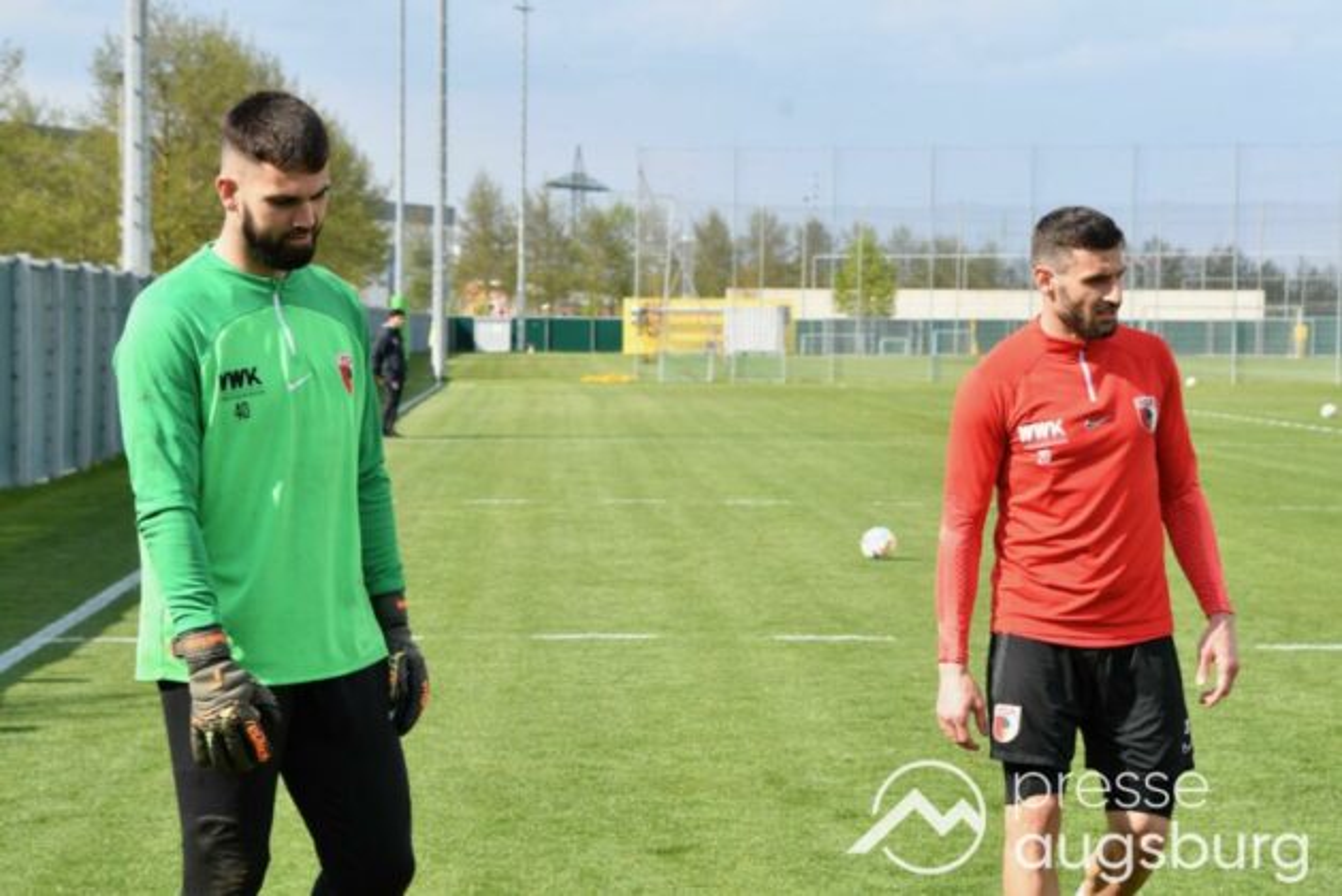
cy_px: 448
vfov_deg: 12.2
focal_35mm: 112
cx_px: 671
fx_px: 4195
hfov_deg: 18.2
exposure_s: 1/640
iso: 500
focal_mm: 75
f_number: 13
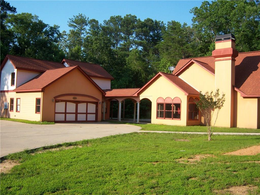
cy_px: 98
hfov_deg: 51.4
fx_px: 270
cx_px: 130
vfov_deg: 39.7
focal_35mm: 36
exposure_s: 1/500
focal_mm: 7.5
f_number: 2.8
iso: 80
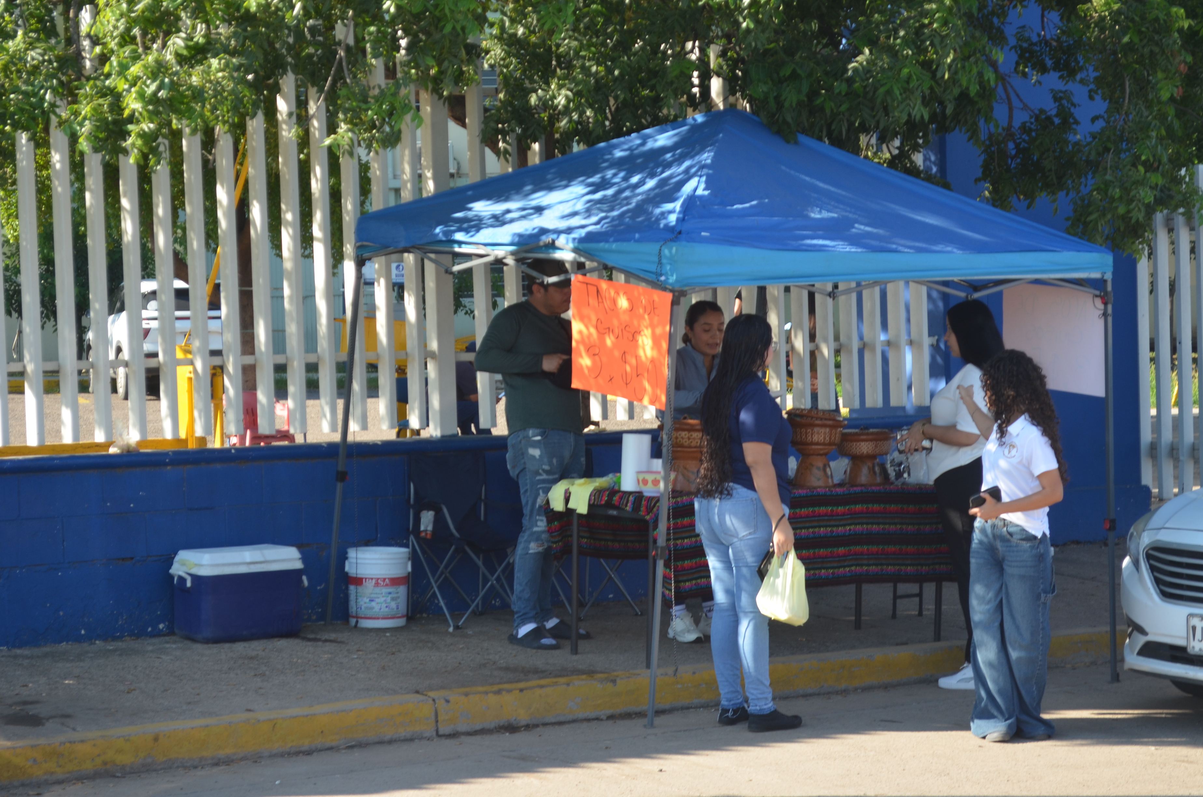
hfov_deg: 24.7
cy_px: 398
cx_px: 602
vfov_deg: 16.5
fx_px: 2751
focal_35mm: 82
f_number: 7.1
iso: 200
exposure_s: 1/200
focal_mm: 55
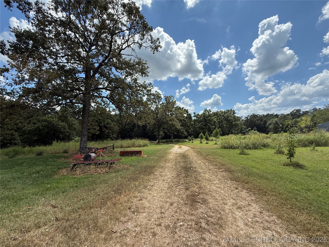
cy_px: 124
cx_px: 164
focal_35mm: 14
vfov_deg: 85.7
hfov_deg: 102.1
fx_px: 133
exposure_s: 1/2165
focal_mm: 2.22
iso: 50
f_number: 2.2
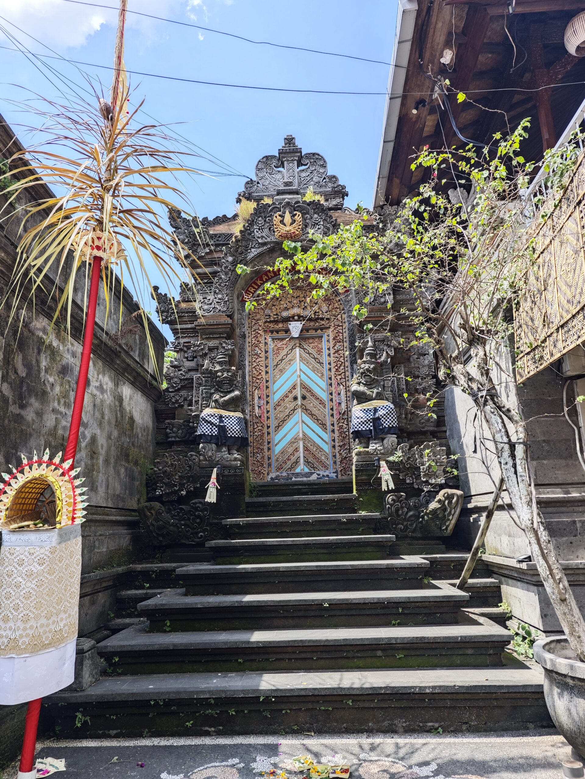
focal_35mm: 23
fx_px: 518
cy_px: 390
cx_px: 292
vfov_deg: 73.9
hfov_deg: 58.9
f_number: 1.6
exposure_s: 1/312
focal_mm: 6.55
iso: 50
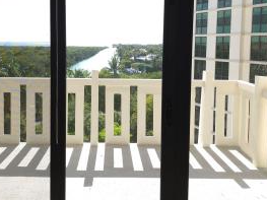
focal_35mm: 35
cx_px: 124
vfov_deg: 40.0
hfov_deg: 52.6
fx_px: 270
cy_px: 60
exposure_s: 1/125
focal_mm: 6.3
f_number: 1.7
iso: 12
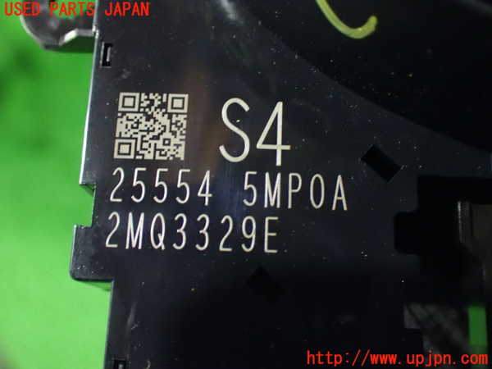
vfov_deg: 35.1
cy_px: 184
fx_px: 583
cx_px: 246
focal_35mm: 41
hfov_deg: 45.8
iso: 1600
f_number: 2.8
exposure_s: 1/15
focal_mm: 7.31
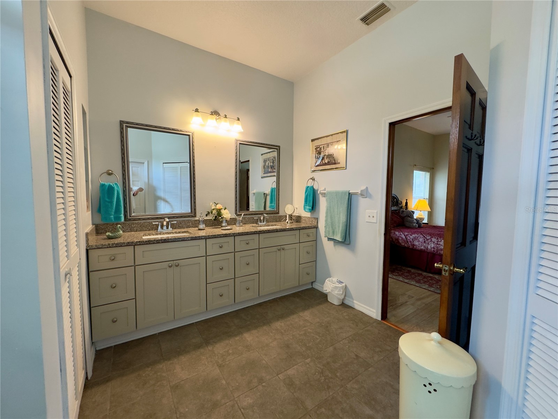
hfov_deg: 102.1
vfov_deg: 85.7
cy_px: 210
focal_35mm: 14
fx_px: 226
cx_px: 279
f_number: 2.2
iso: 200
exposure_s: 1/60
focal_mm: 2.22
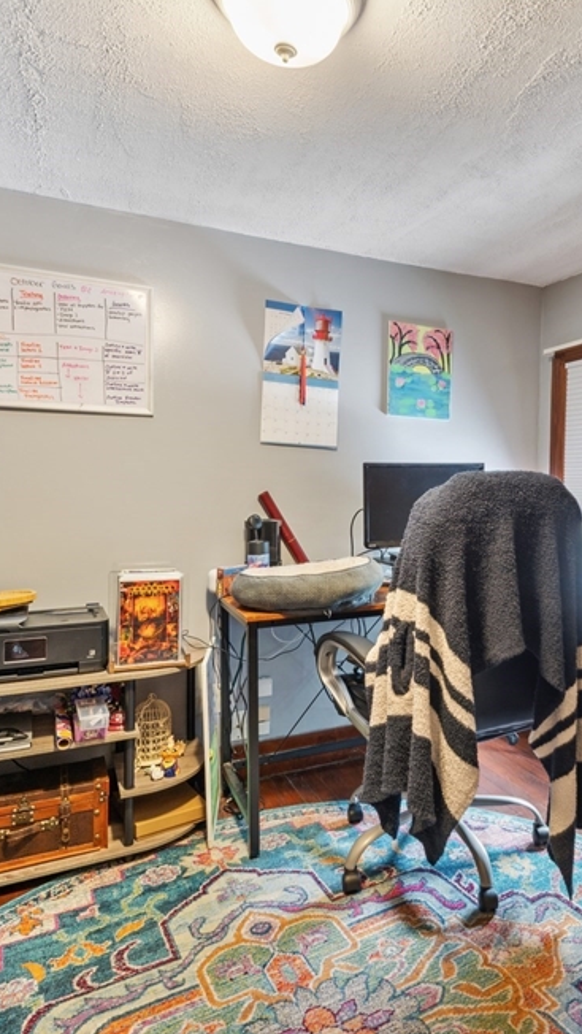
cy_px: 508
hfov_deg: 47.7
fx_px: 631
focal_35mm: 23
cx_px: 436
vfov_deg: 78.7
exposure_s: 1.3
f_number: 8
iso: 100
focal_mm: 14
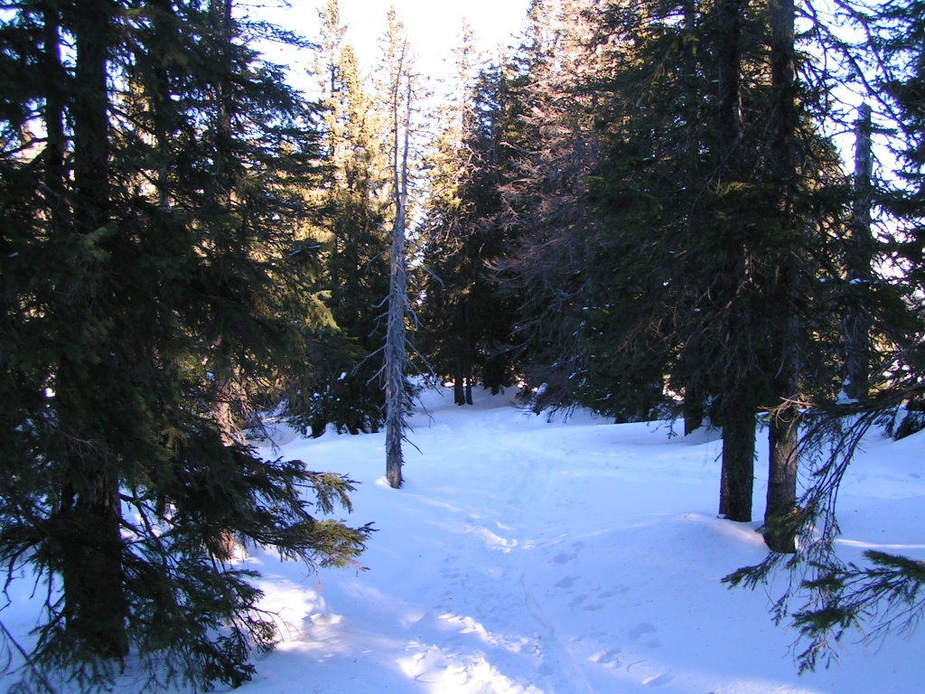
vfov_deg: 37.7
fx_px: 1015
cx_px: 462
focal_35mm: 38
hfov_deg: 49.0
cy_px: 347
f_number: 5.6
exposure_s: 1/50
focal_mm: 5.8
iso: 50
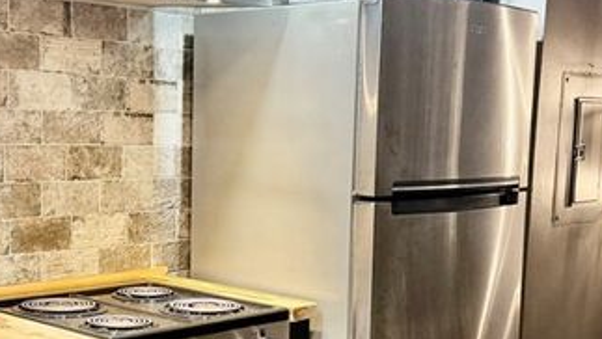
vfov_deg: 24.8
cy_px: 224
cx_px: 259
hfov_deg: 42.8
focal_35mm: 48
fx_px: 767
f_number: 1.78
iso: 250
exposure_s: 1/60
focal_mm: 6.76
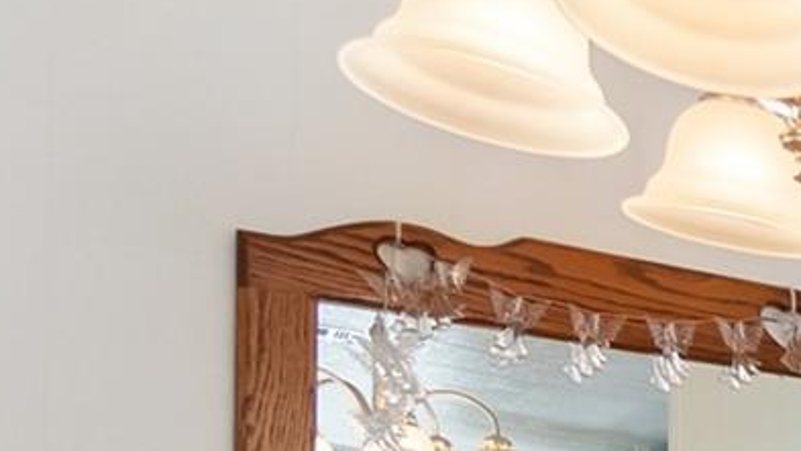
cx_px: 1478
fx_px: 1359
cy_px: 715
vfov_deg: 16.7
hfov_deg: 20.9
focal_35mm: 64
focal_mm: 10
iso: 1600
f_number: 4
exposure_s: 1/125
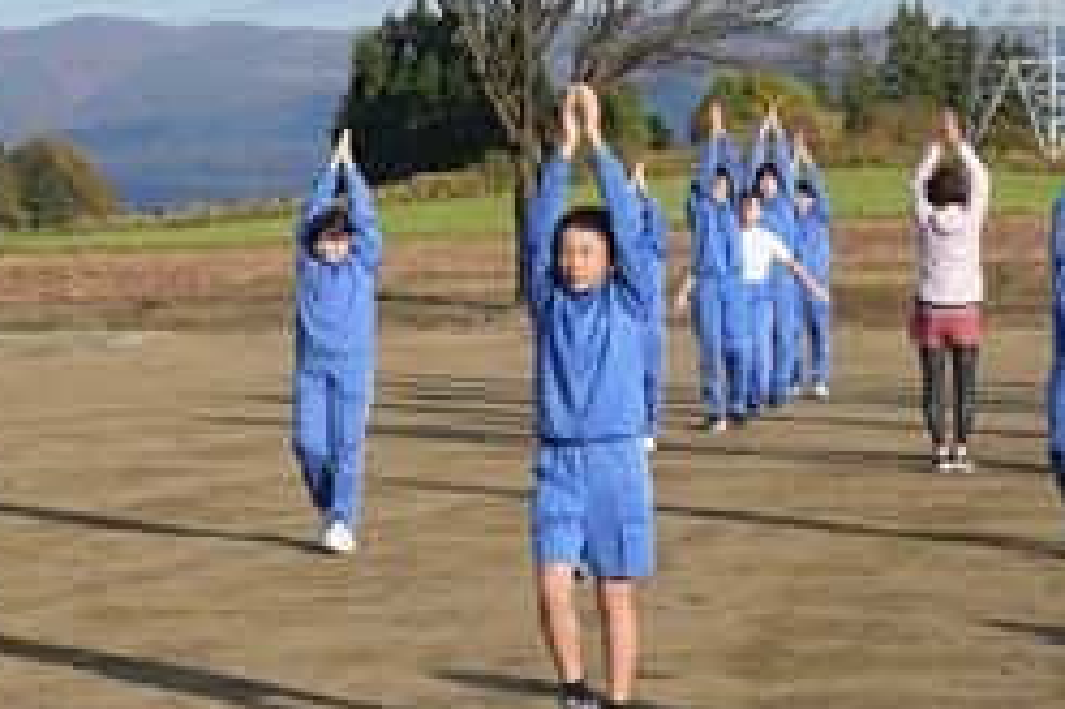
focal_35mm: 145
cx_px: 459
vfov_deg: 9.4
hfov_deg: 14.2
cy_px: 260
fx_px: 4287
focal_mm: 48
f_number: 13
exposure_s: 1/4000
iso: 4000
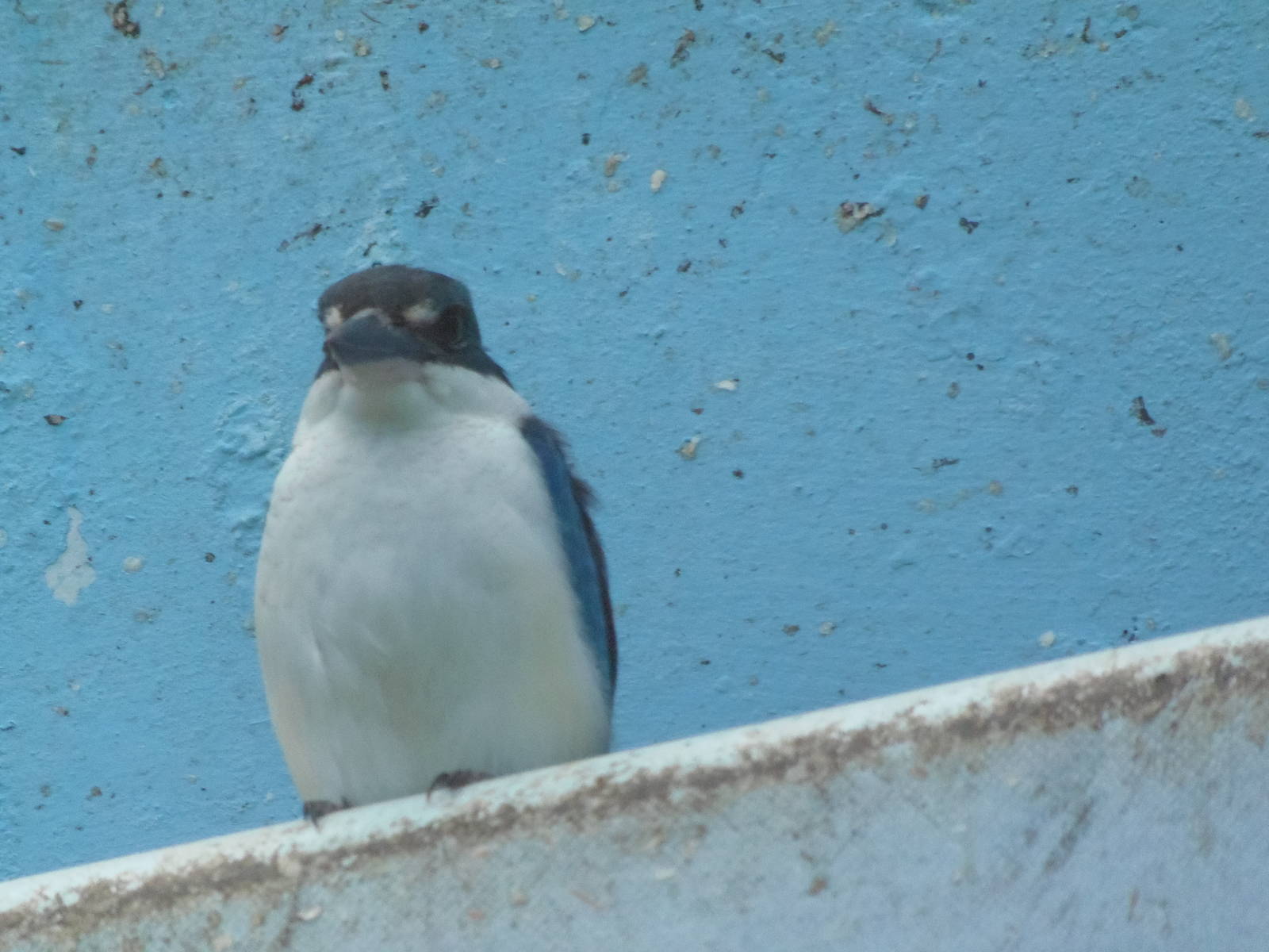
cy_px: 476
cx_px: 634
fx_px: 24965
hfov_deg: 2.9
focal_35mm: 681
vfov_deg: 2.2
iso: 400
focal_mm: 126.2
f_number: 5.3
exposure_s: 1/250
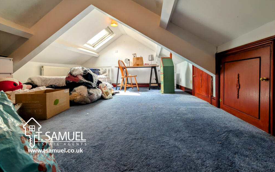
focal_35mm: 13
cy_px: 75
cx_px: 138
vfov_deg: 82.4
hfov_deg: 109.4
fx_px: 97
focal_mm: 2.02
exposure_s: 1/226
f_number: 1.7
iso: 50
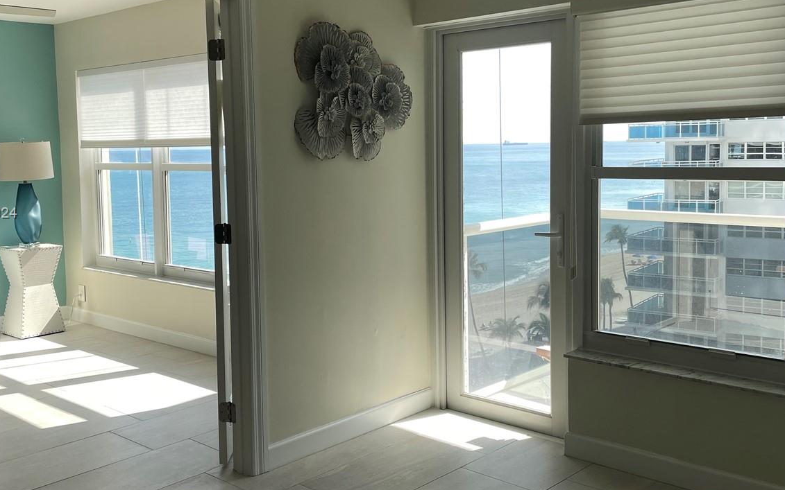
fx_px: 834
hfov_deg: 50.3
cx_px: 351
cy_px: 214
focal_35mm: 39
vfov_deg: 32.7
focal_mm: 4.2
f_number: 1.6
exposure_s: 1/754
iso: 32
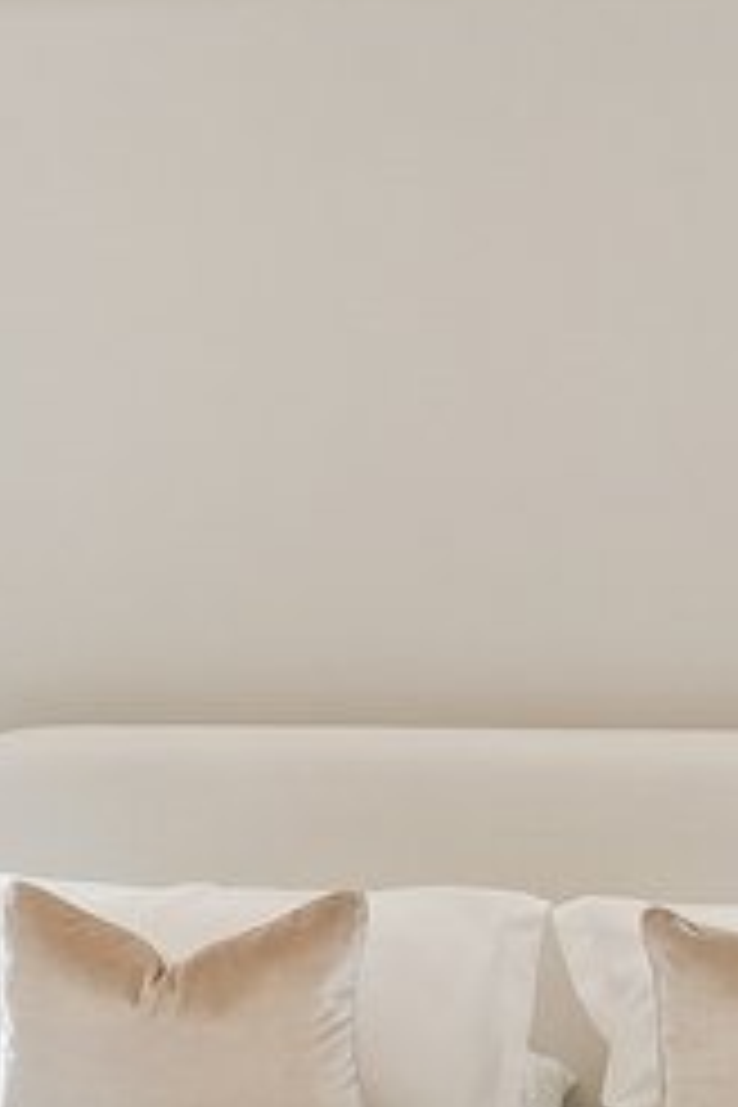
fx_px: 4089
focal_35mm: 133
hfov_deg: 10.3
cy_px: 812
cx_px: 166
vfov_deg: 15.4
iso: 400
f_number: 8
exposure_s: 1/15
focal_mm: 16
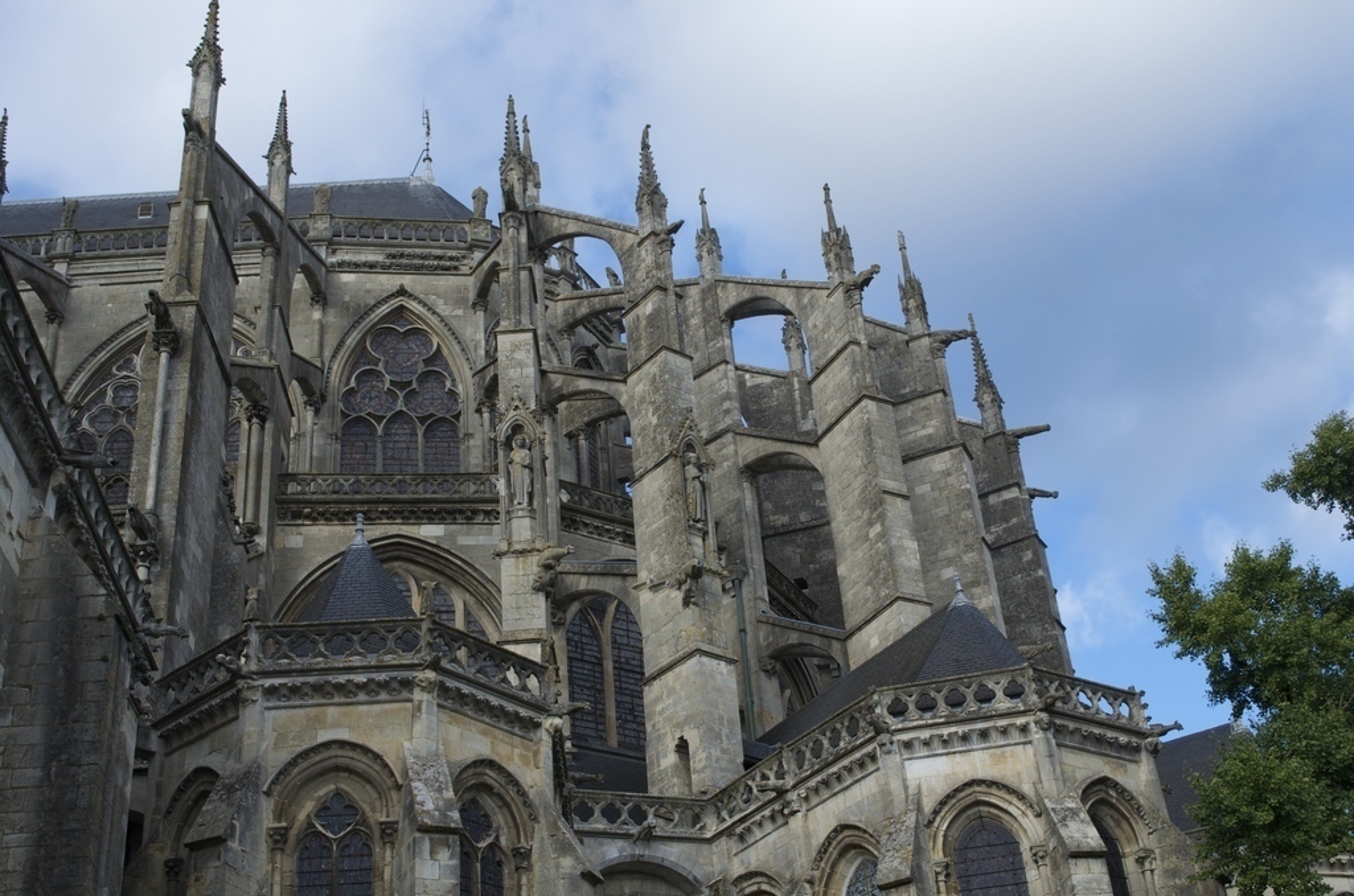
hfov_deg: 41.2
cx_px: 677
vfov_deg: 27.9
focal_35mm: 48
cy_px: 448
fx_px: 1801
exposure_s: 1/200
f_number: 7.1
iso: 200
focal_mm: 32
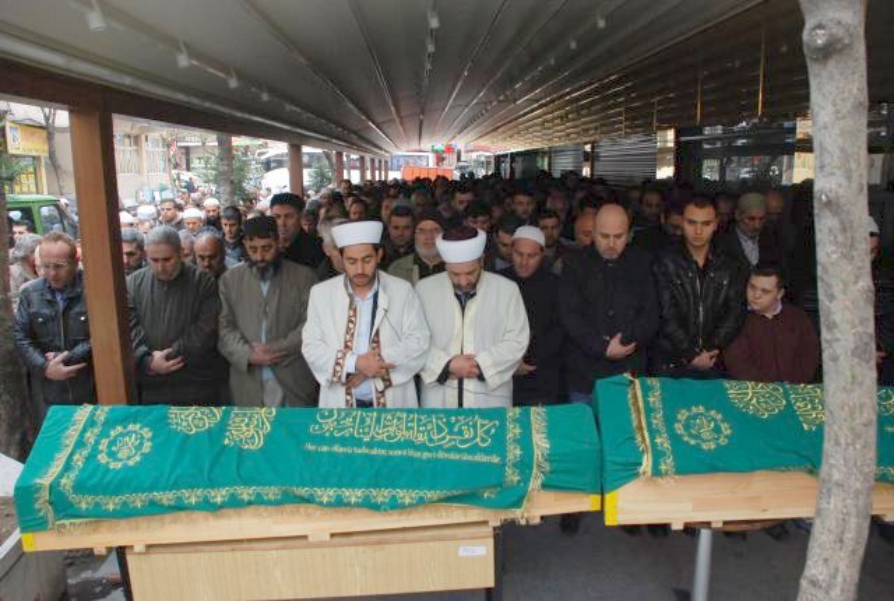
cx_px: 447
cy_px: 300
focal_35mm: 27
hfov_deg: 67.3
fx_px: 672
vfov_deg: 48.2
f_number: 8
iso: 1000
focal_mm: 18
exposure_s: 1/250
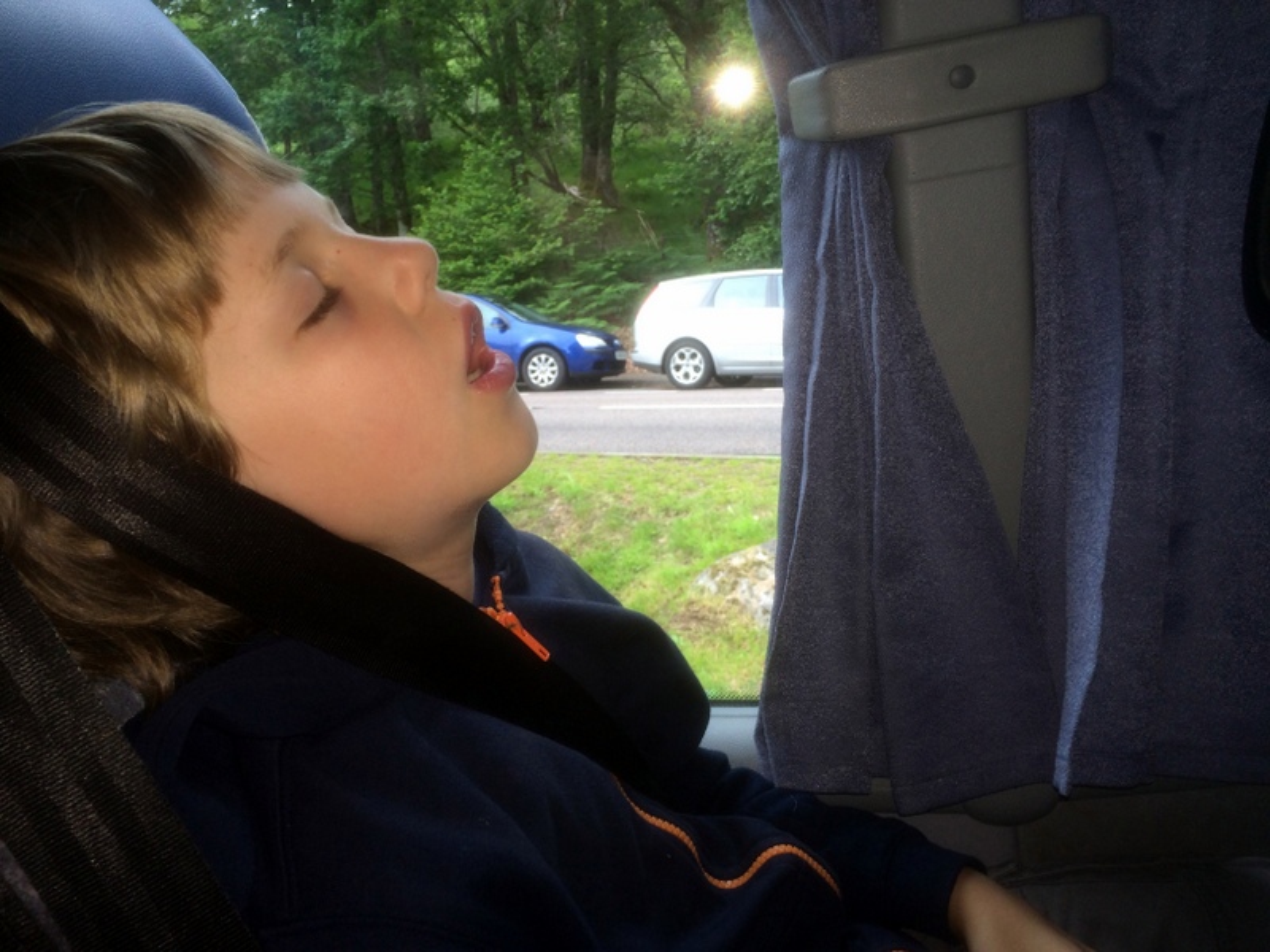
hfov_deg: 60.0
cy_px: 476
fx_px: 1101
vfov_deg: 46.8
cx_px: 635
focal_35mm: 30
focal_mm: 4.12
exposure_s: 1/38
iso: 32
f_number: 2.2
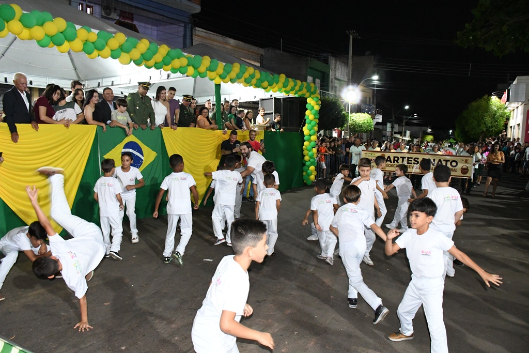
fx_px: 397
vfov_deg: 47.9
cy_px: 176
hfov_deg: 67.4
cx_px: 264
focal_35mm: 27
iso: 8000
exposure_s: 1/80
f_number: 5
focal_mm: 18
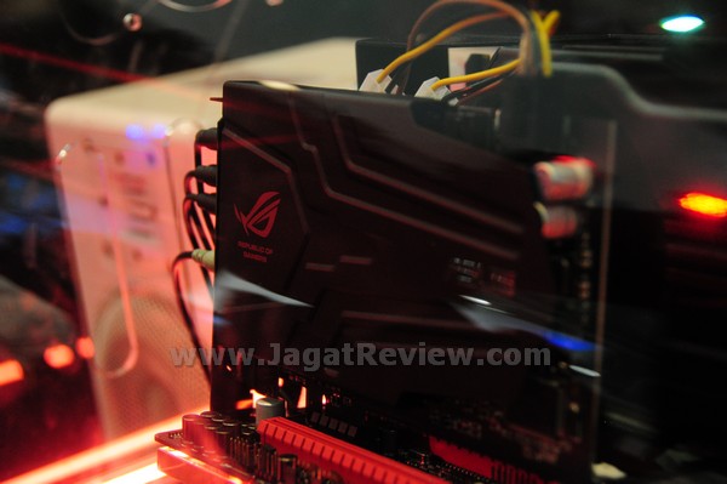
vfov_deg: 16.2
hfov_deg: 24.2
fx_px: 1695
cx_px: 364
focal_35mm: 84
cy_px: 242
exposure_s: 1/125
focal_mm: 56
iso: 1600
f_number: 4.8
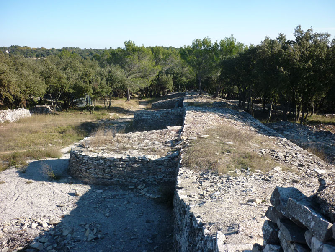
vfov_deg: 42.9
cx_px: 168
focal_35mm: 33
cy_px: 126
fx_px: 319
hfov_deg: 55.4
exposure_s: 1/640
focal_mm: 5.5
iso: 80
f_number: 2.8
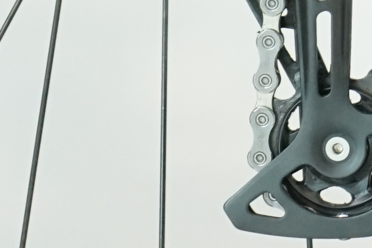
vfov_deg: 2.6
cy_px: -457
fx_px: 5392
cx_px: 1086
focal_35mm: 522
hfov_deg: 3.8
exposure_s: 1/200
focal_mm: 70
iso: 2000
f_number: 6.3
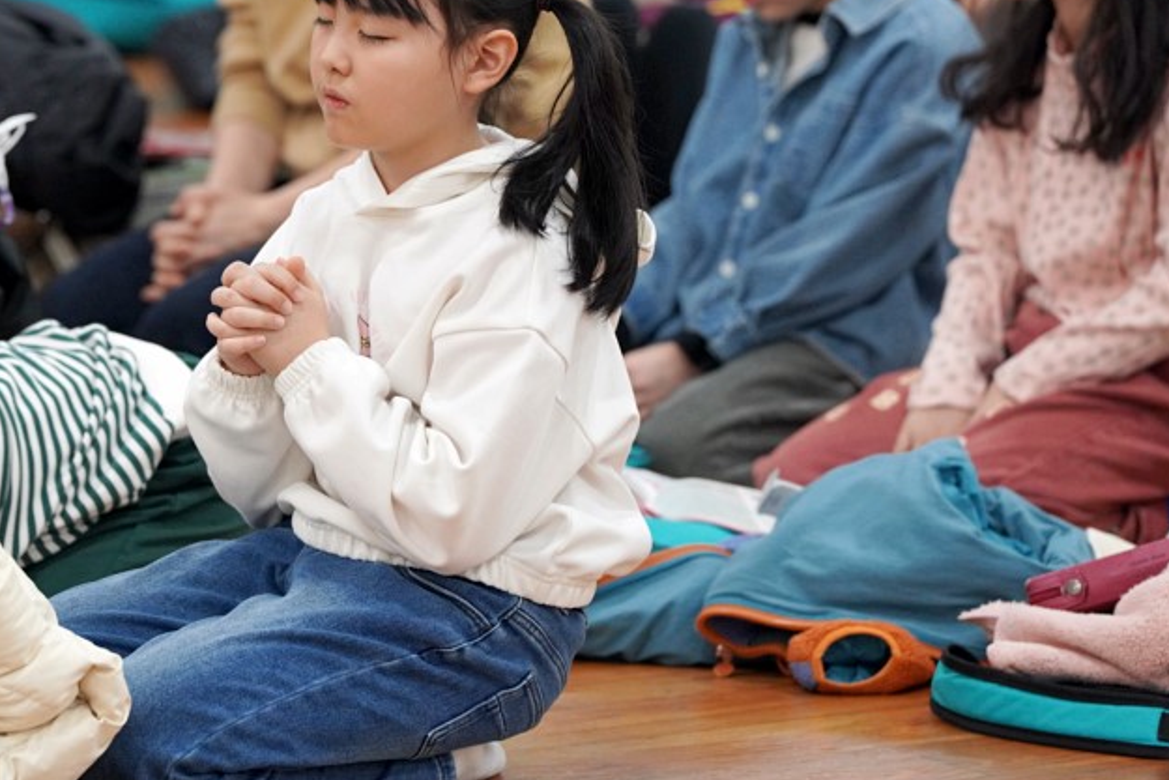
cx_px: 436
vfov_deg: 4.8
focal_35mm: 288
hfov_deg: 7.1
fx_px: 9354
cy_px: 294
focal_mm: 200
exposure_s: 1/250
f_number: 4
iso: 3200
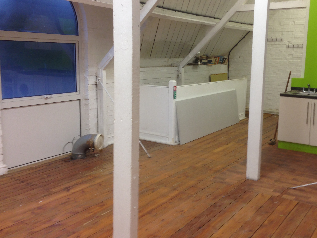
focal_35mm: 41
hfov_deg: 45.5
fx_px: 375
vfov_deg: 35.1
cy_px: 107
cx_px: 193
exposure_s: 1/20
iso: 50
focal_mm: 4.12
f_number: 2.4
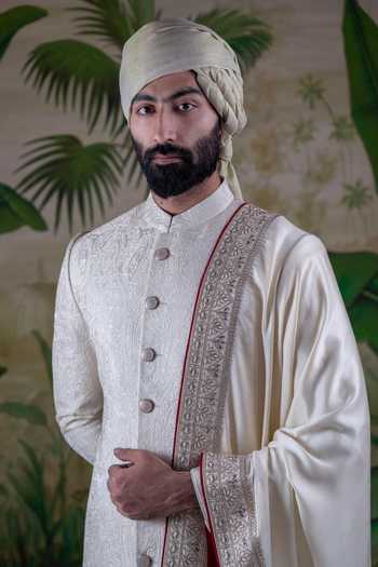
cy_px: 284
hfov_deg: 18.4
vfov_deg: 27.3
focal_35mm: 74
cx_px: 189
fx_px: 1165
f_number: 4
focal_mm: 74
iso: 400
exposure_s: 1/80
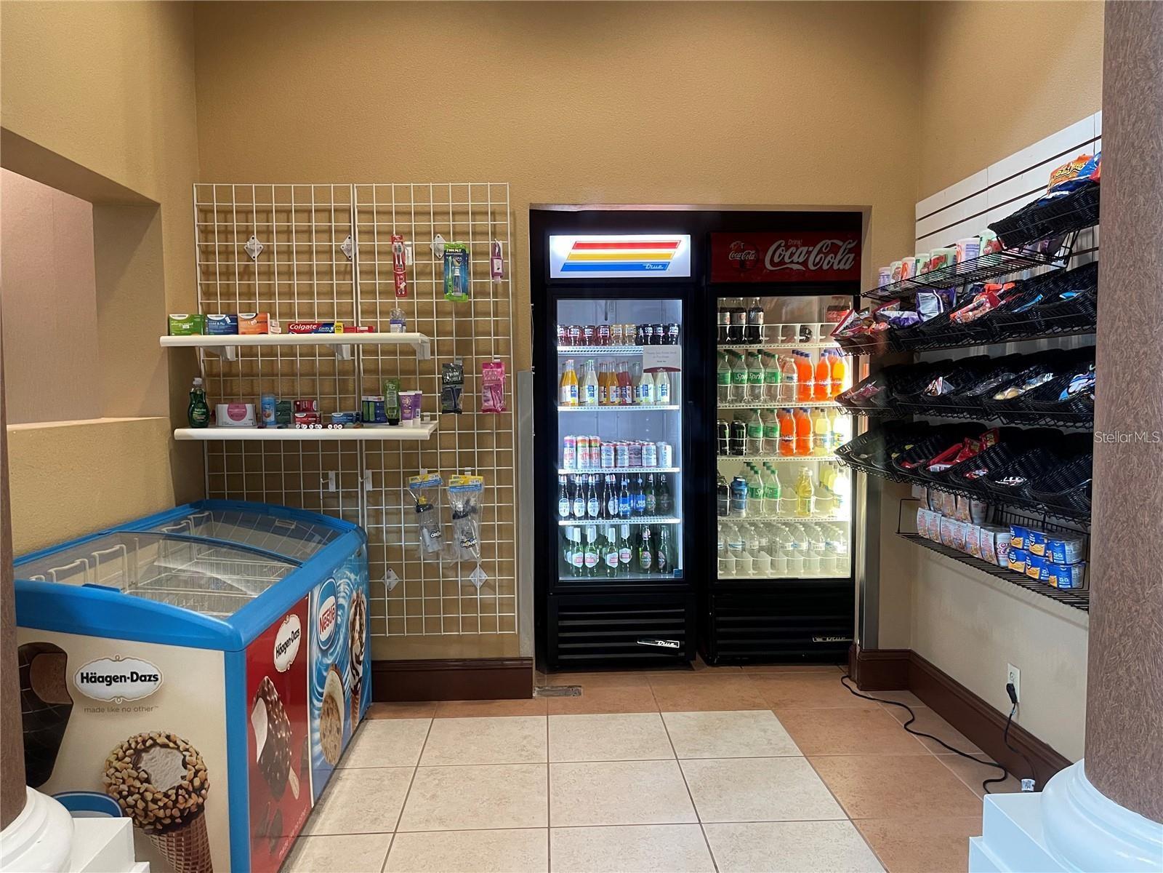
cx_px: 582
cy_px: 436
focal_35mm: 26
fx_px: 874
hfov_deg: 67.3
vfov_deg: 53.1
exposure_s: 1/60
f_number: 1.6
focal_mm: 5.1
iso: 320
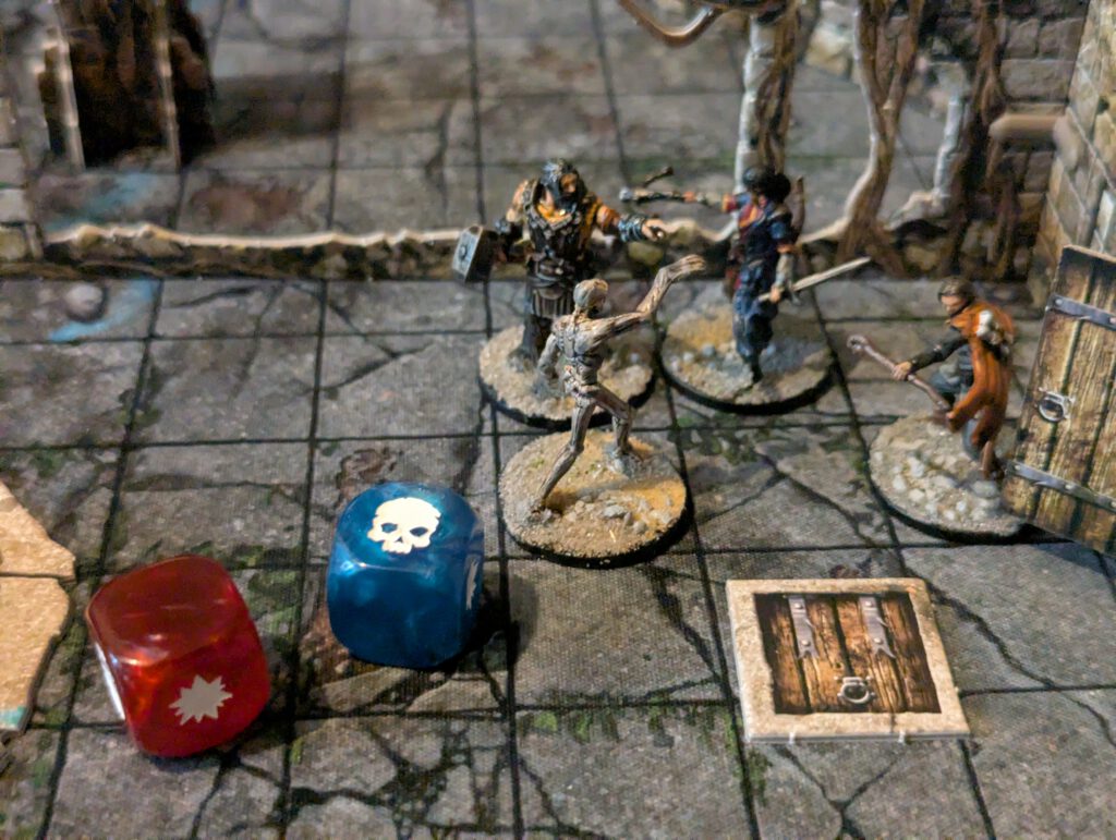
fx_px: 1550
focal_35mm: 48
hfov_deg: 39.6
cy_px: 420
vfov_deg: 30.3
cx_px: 558
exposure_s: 1/50
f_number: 1.85
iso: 1788
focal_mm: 6.81
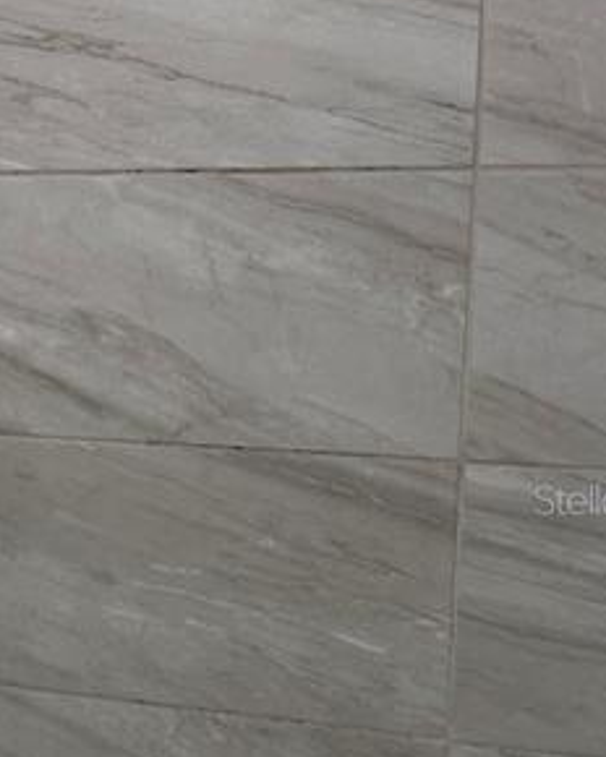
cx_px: -457
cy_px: 499
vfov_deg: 19.7
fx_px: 2175
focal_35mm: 97
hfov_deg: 14.2
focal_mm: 6.76
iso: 160
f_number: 1.78
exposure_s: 1/120
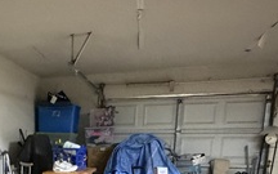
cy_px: 197
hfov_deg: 41.5
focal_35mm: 44
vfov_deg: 26.6
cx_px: 24
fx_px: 333
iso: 1250
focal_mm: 2.22
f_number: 2.2
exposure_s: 1/40
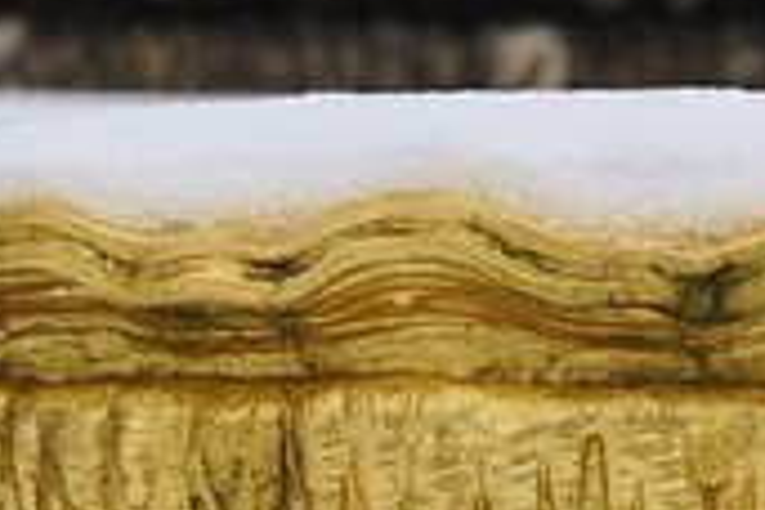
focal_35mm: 1169
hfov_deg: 1.8
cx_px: 698
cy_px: 2326
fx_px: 24839
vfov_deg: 1.2
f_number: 10
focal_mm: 125
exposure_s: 1/160
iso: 400
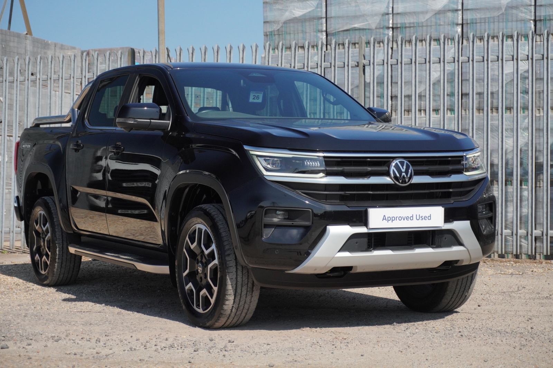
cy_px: 184
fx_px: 1151
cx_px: 276
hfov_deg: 27.0
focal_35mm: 75
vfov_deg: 18.2
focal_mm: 50
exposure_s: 1/4000
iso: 1250
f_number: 5.6
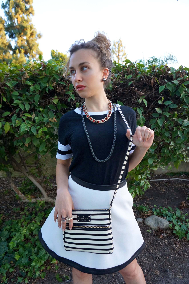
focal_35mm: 24
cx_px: 94
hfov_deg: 53.0
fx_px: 189
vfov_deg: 73.8
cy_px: 142
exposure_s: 1/320
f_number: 3.5
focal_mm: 16
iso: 800
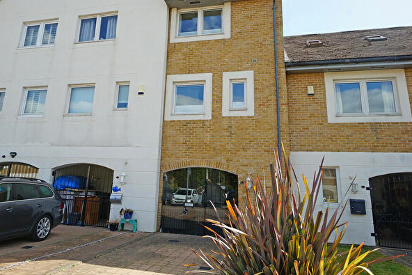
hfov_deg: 69.3
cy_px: 116
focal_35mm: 26
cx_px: 190
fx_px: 298
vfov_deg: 49.4
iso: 100
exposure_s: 1/100
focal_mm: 15
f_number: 9
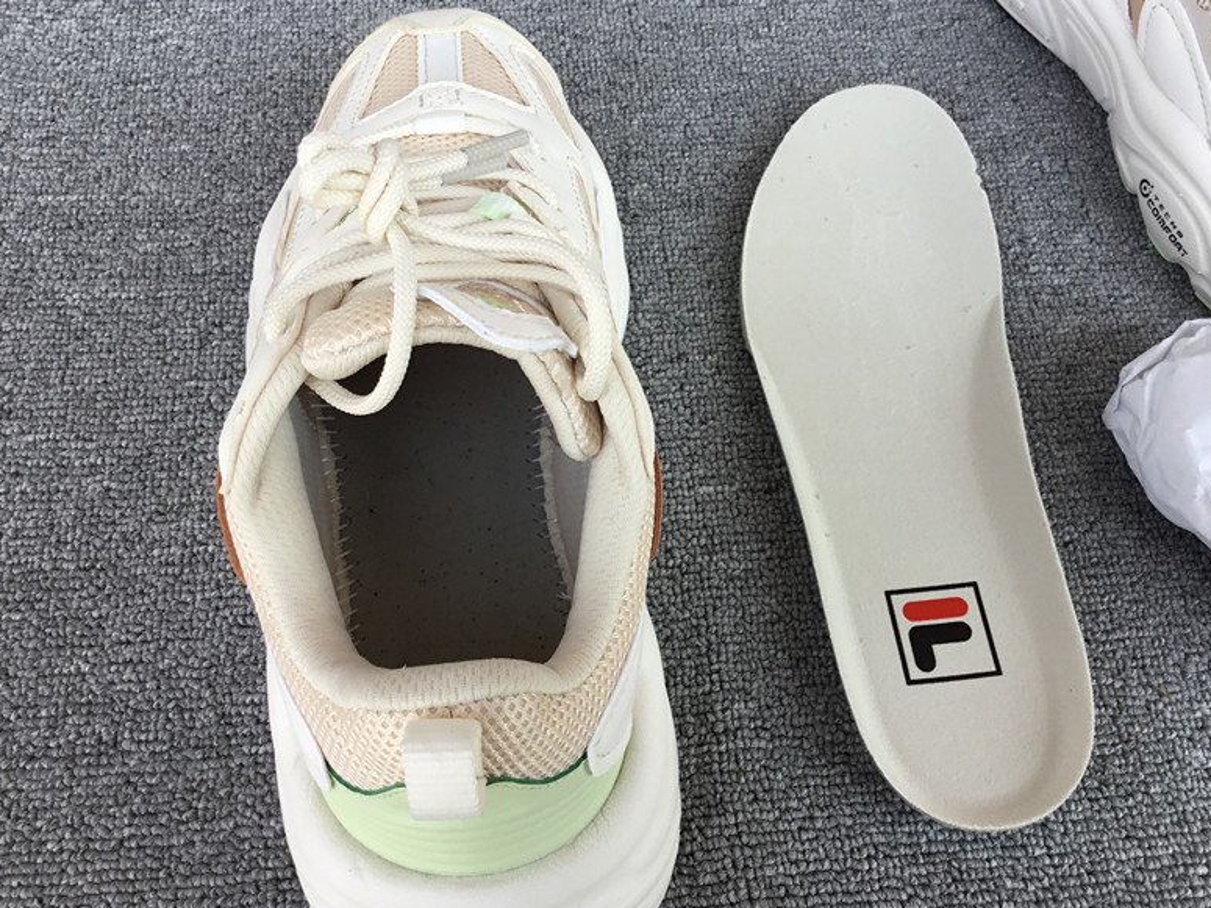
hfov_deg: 51.3
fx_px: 1259
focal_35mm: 36
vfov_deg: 39.6
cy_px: 443
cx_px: 661
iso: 25
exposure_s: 1/253
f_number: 2.4
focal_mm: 3.3
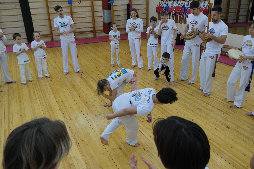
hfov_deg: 61.9
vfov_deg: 43.6
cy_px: 84
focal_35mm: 30
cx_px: 127
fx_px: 212
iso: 3200
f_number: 4.2
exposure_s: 1/320
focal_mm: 20.3
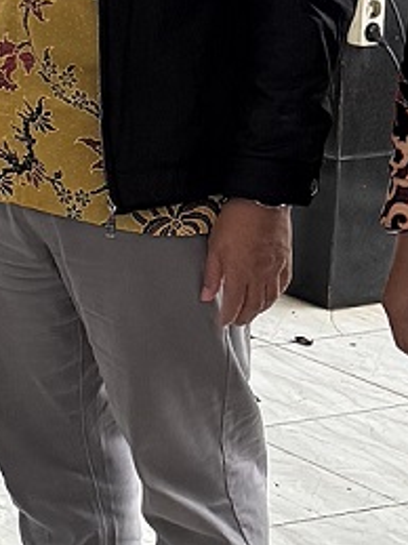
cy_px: 153
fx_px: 2721
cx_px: -292
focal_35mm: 173
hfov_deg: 8.3
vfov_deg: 11.4
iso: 200
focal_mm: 6.76
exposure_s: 1/105
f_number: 1.78
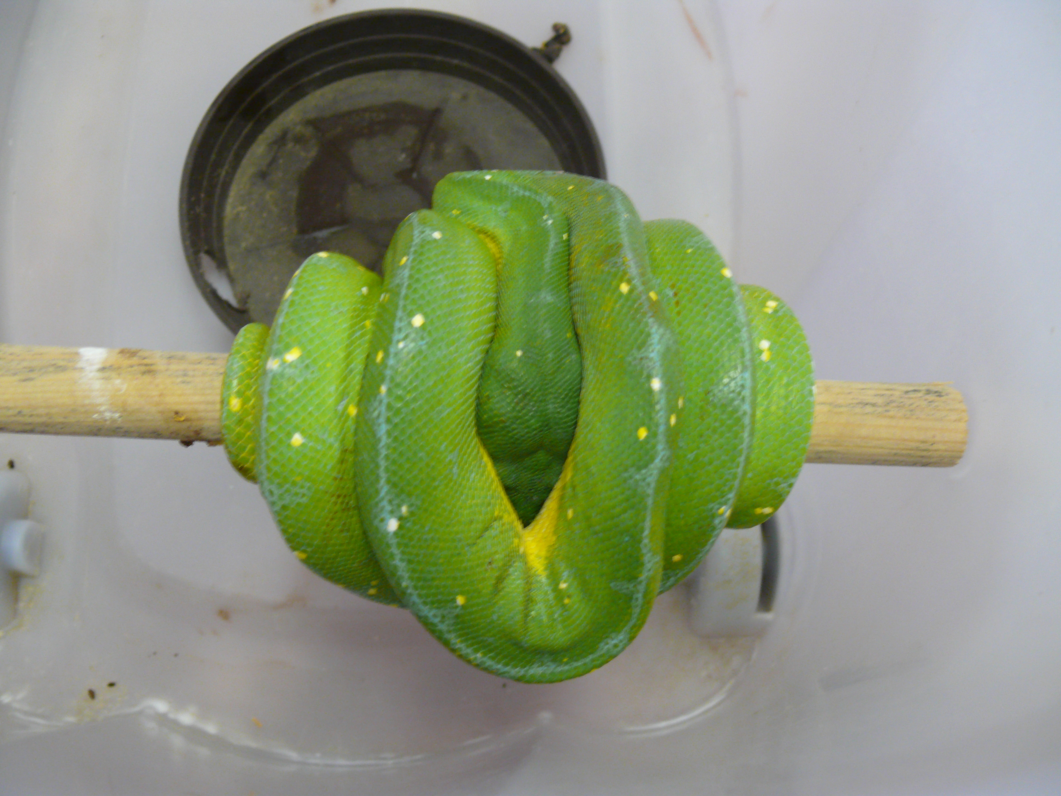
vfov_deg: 38.7
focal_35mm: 37
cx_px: 530
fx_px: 1134
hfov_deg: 50.1
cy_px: 398
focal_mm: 7.9
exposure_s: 1/10
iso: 200
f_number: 2.8
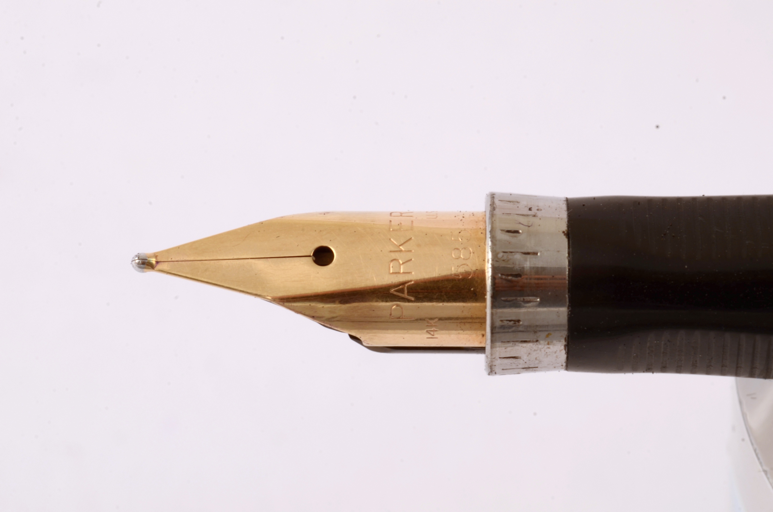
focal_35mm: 158
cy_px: 256
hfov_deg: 13.1
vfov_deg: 8.7
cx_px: 386
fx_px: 3375
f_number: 29
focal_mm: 105
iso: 100
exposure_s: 1/4
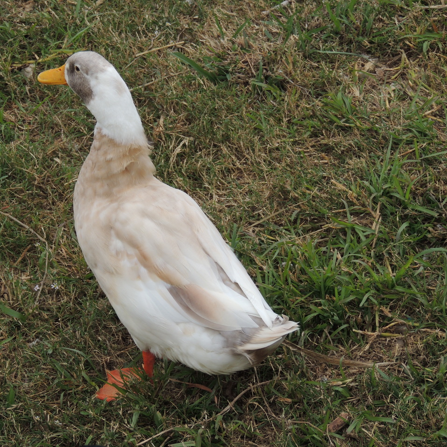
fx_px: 2937
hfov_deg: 8.7
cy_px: 223
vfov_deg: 8.7
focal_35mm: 201
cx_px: 157
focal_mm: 30.3
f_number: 4.5
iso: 100
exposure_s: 1/400
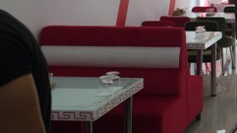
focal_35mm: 84
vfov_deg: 14.2
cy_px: 14
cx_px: 285
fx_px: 527
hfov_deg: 23.2
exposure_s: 1/120
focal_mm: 4.15
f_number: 2.2
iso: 32
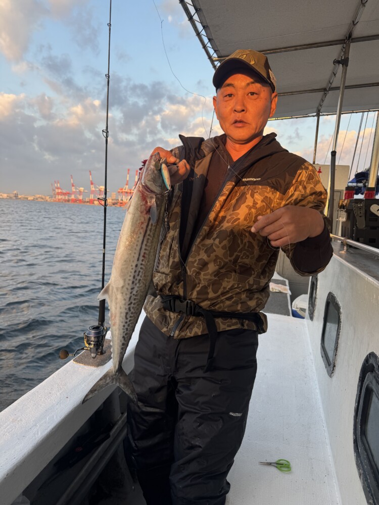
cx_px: 190
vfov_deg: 71.6
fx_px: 350
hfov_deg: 56.8
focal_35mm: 24
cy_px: 252
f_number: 1.78
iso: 80
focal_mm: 6.76
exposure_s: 1/436
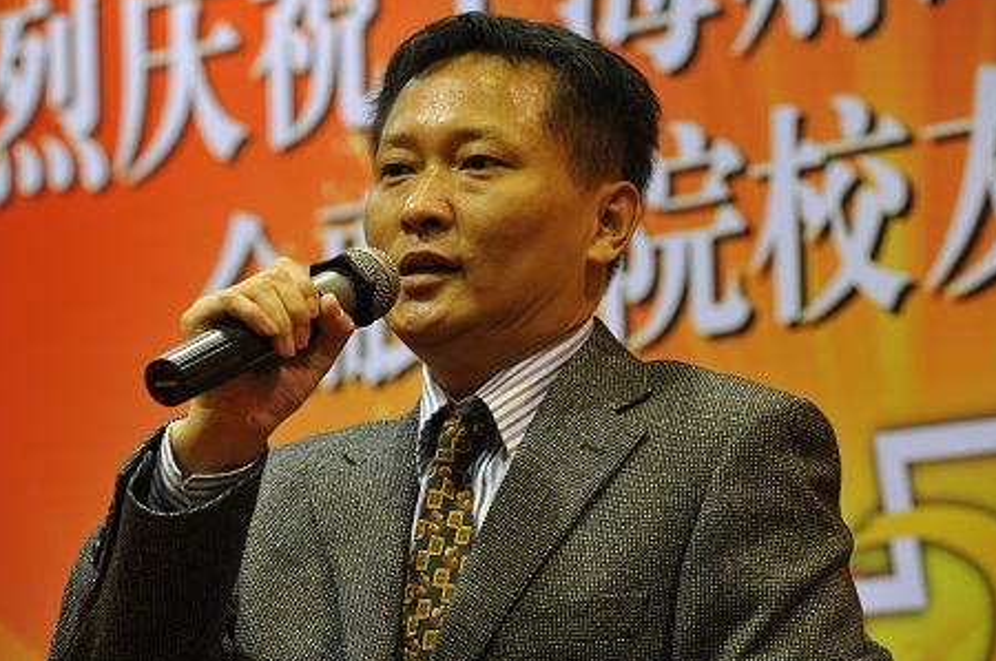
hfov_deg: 9.3
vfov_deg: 6.2
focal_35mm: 222
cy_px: 314
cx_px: 474
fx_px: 6135
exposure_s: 1/160
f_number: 6.3
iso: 4000
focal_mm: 200
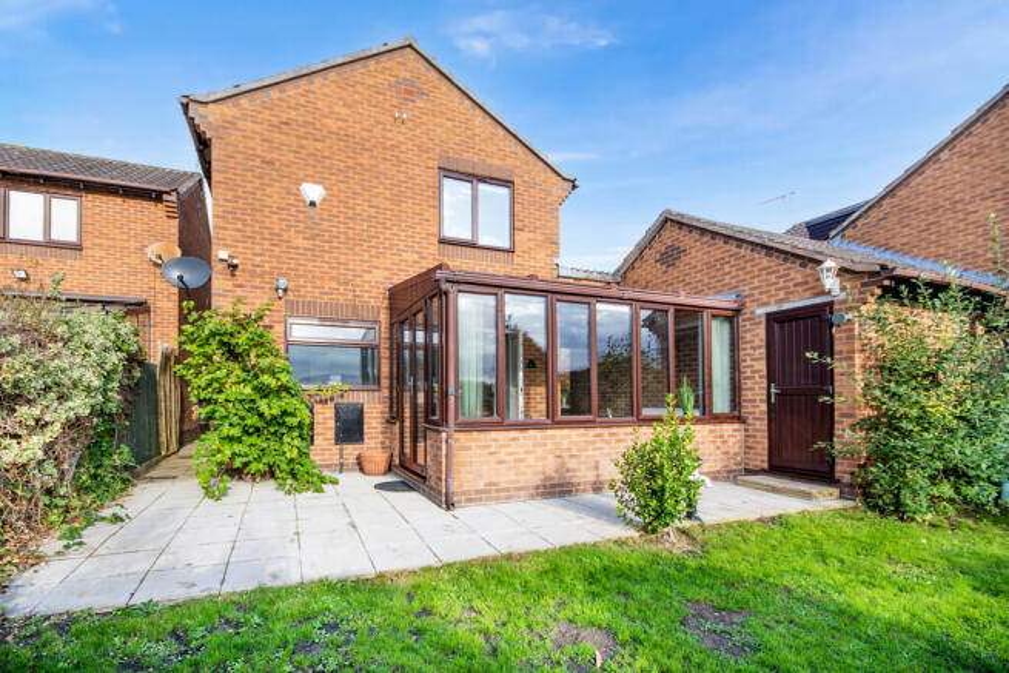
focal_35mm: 15
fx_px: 420
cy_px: 336
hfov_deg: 100.4
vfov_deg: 77.4
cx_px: 504
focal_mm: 10
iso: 100
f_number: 8
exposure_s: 1/80
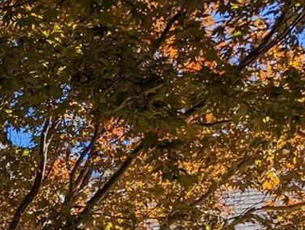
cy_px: 470
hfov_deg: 15.6
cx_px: -305
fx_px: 882
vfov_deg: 12.8
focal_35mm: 100
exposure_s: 1/1639
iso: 39
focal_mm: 6.81
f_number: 1.85
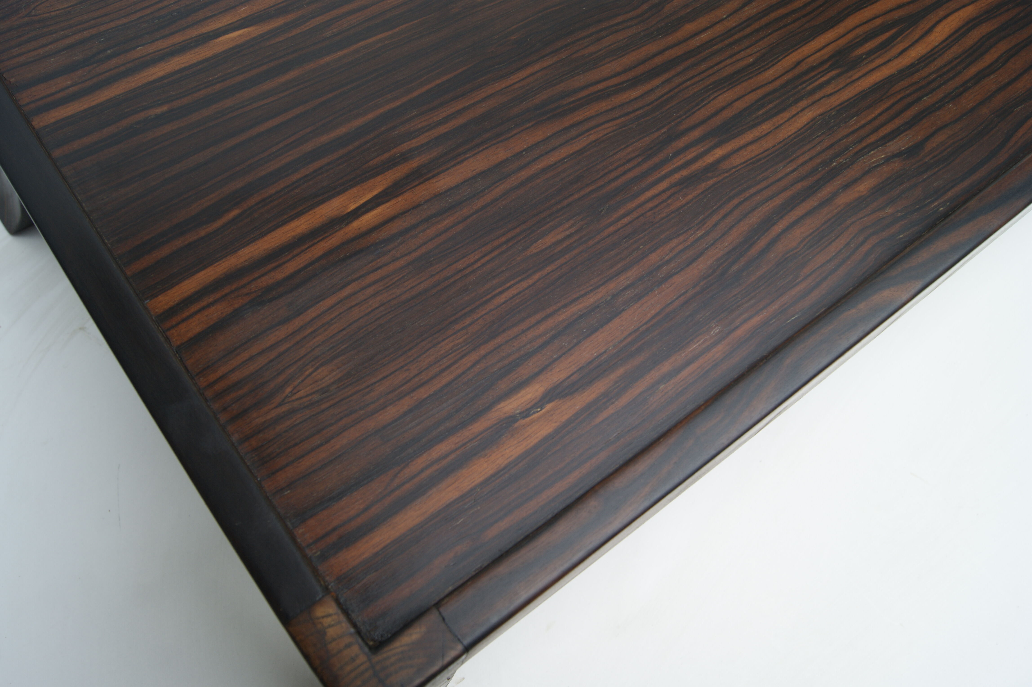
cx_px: 516
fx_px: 1117
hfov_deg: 49.6
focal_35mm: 39
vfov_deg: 34.2
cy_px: 344
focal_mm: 26
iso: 100
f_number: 7.1
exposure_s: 1/80
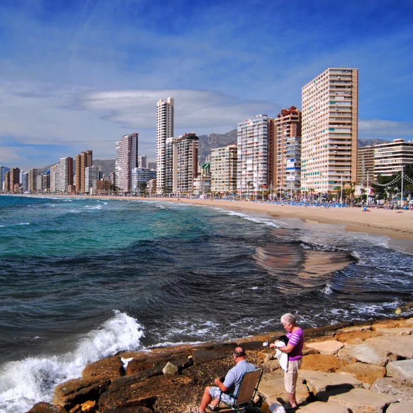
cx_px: 144
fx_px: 472
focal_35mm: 35
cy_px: 210
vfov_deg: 47.2
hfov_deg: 46.6
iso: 400
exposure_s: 1/1250
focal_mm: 18
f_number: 4
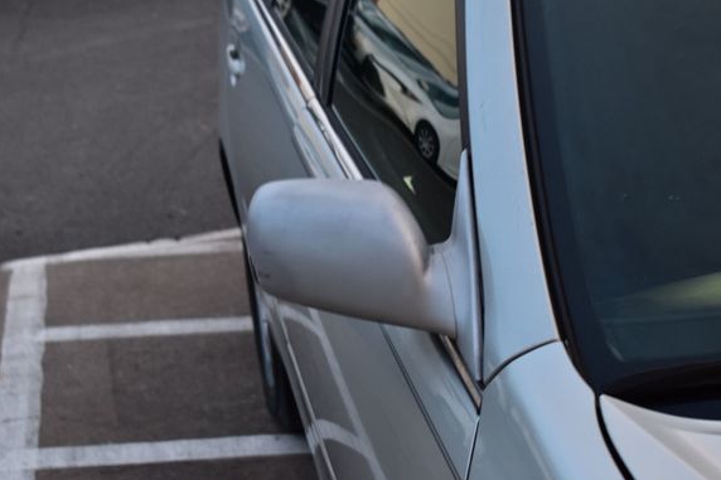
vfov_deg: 18.0
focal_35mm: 76
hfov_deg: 26.8
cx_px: 402
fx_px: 1513
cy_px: 239
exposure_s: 1/25
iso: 400
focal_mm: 45
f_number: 7.1
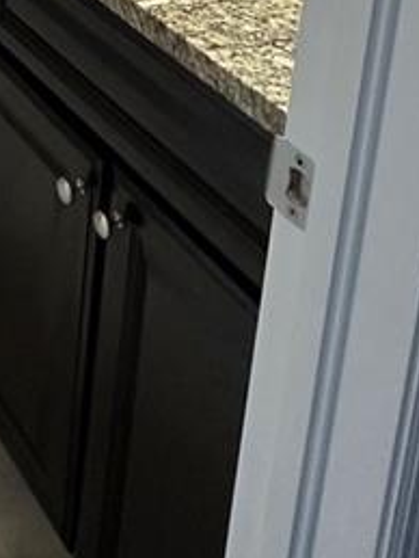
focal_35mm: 65
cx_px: -188
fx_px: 1047
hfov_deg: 19.9
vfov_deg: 23.0
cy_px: -318
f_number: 2.2
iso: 250
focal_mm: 2.22
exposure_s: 1/120
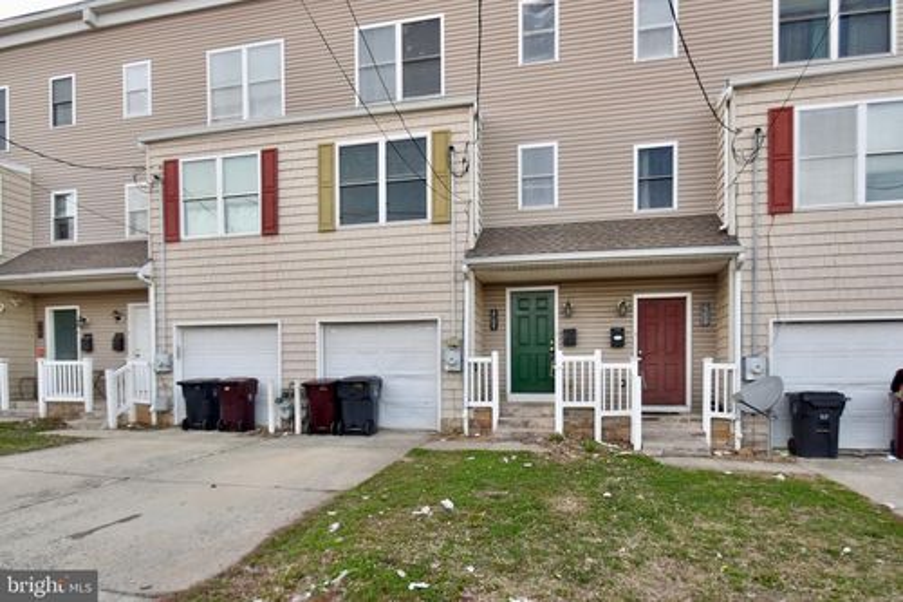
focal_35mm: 16
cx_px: 452
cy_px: 301
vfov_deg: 72.0
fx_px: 414
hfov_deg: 95.0
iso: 400
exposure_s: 1/100
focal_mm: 11
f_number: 5.6
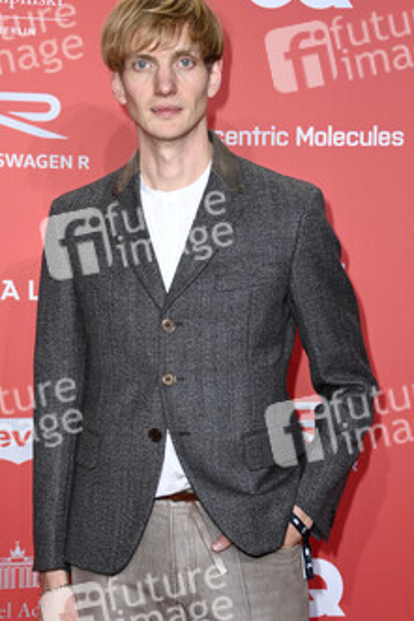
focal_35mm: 94
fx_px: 1623
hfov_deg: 14.5
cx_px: 191
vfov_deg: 21.7
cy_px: 329
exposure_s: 1/250
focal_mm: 78
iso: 800
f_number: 5
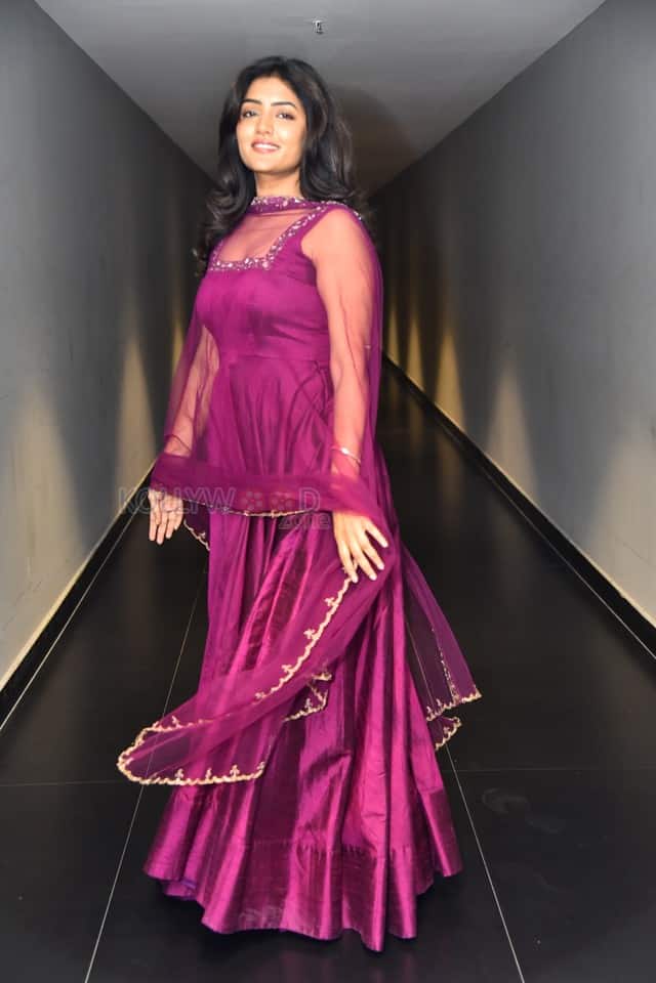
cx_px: 328
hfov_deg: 26.0
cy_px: 492
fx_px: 1421
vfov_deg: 38.2
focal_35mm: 52
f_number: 4
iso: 1600
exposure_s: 1/125
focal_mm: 52
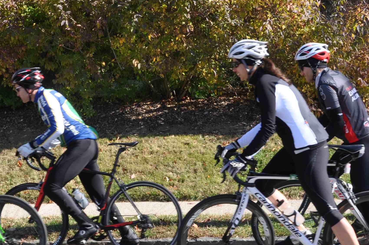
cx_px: 48
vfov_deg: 15.0
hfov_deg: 22.0
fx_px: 932
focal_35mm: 91
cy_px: 133
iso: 200
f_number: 10
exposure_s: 1/100
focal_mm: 24
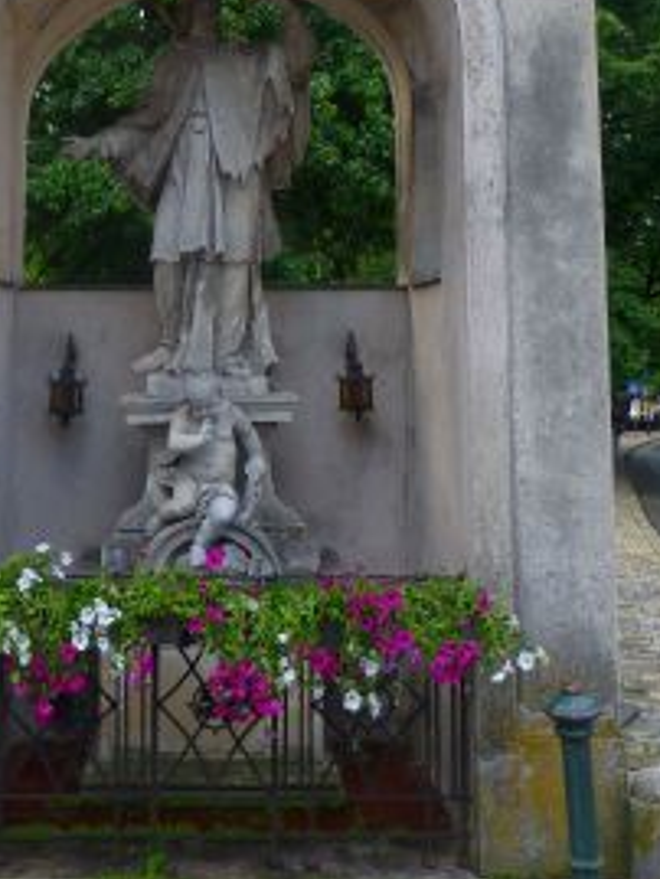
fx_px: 1245
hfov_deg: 29.4
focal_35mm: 49
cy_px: 170
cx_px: 201
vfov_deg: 37.4
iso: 100
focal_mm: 4.3
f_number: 3.3
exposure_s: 1/60
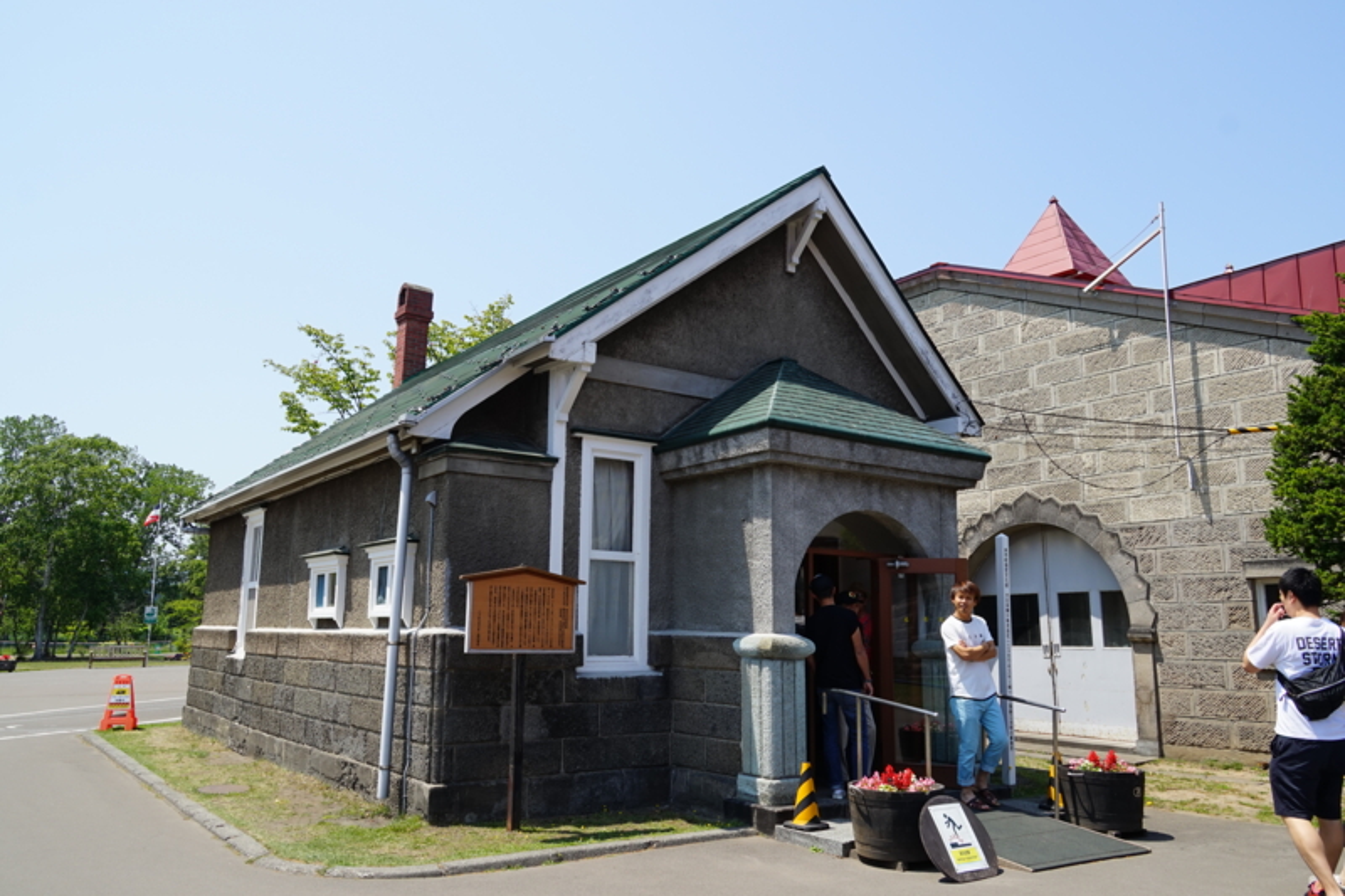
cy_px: 448
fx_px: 1008
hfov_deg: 67.4
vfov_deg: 47.9
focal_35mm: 27
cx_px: 672
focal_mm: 18
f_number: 10
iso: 100
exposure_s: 1/125
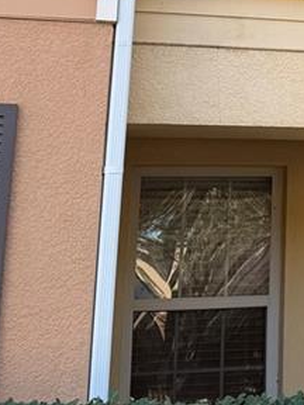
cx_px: 459
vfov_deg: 18.6
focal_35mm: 100
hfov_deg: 13.9
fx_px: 1171
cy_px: -77
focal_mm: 6.76
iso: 80
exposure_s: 1/363
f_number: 1.78
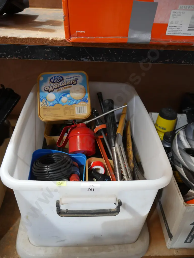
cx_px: 97
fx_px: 209
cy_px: 129
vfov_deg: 63.4
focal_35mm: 28
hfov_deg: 49.8
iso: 800
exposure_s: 1/60
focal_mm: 14
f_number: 3.5
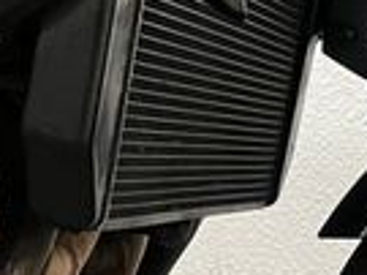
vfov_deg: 11.2
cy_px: 506
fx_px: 1303
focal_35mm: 123
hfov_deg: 14.3
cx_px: 644
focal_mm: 5.1
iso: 320
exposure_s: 1/50
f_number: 1.6
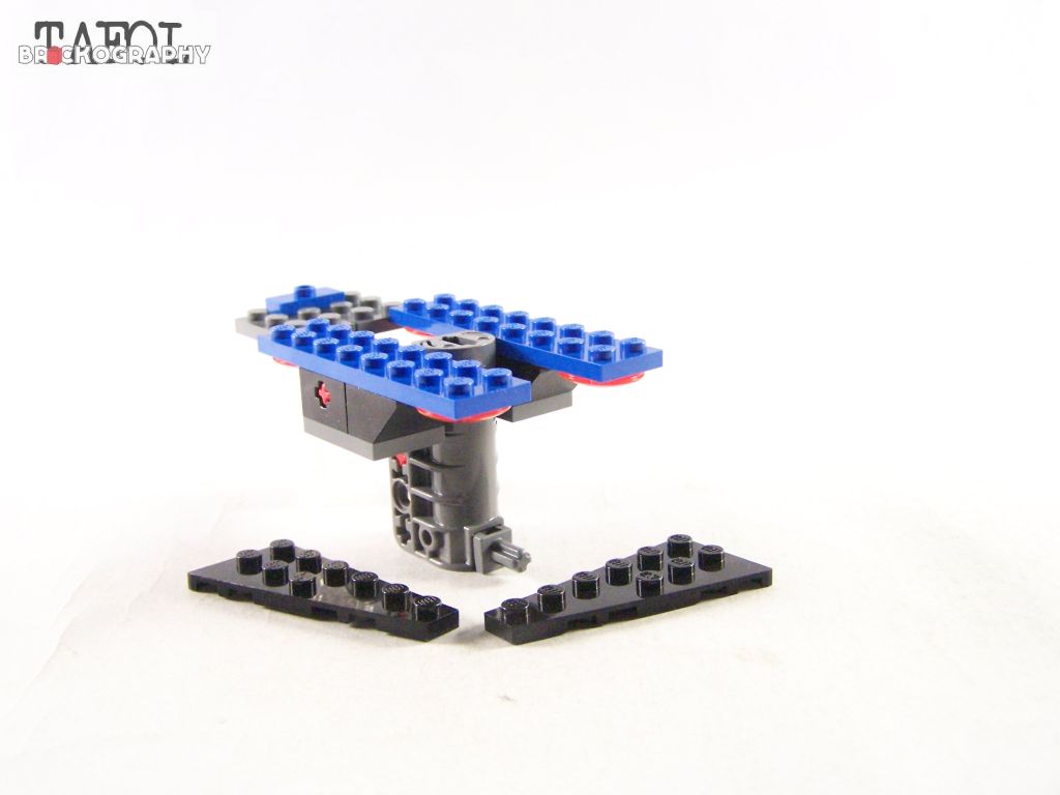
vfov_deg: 37.7
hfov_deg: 49.0
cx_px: 530
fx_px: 1164
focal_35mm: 38
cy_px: 398
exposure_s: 1/60
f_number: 3.2
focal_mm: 6.3
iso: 400
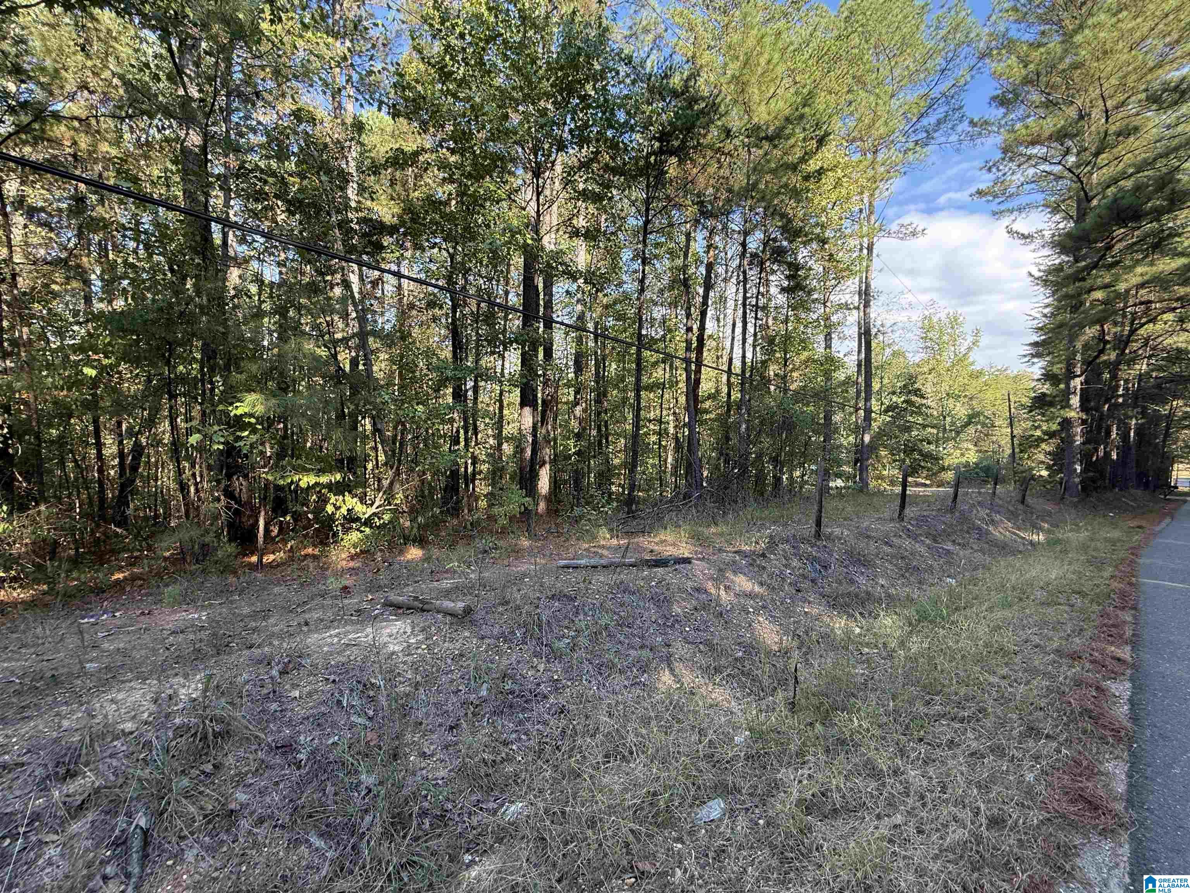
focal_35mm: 14
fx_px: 481
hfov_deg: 102.1
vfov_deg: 85.7
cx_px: 595
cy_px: 446
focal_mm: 2.22
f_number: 2.2
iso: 64
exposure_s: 1/136
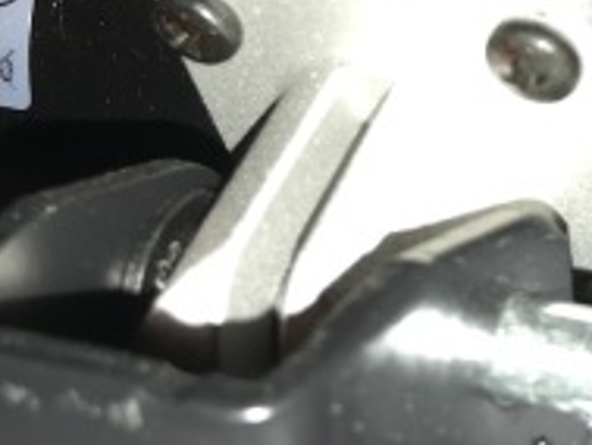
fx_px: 1523
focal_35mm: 89
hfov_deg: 21.3
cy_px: -119
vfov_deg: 15.8
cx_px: 589
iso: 20
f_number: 1.8
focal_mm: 3.99
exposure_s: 1/33
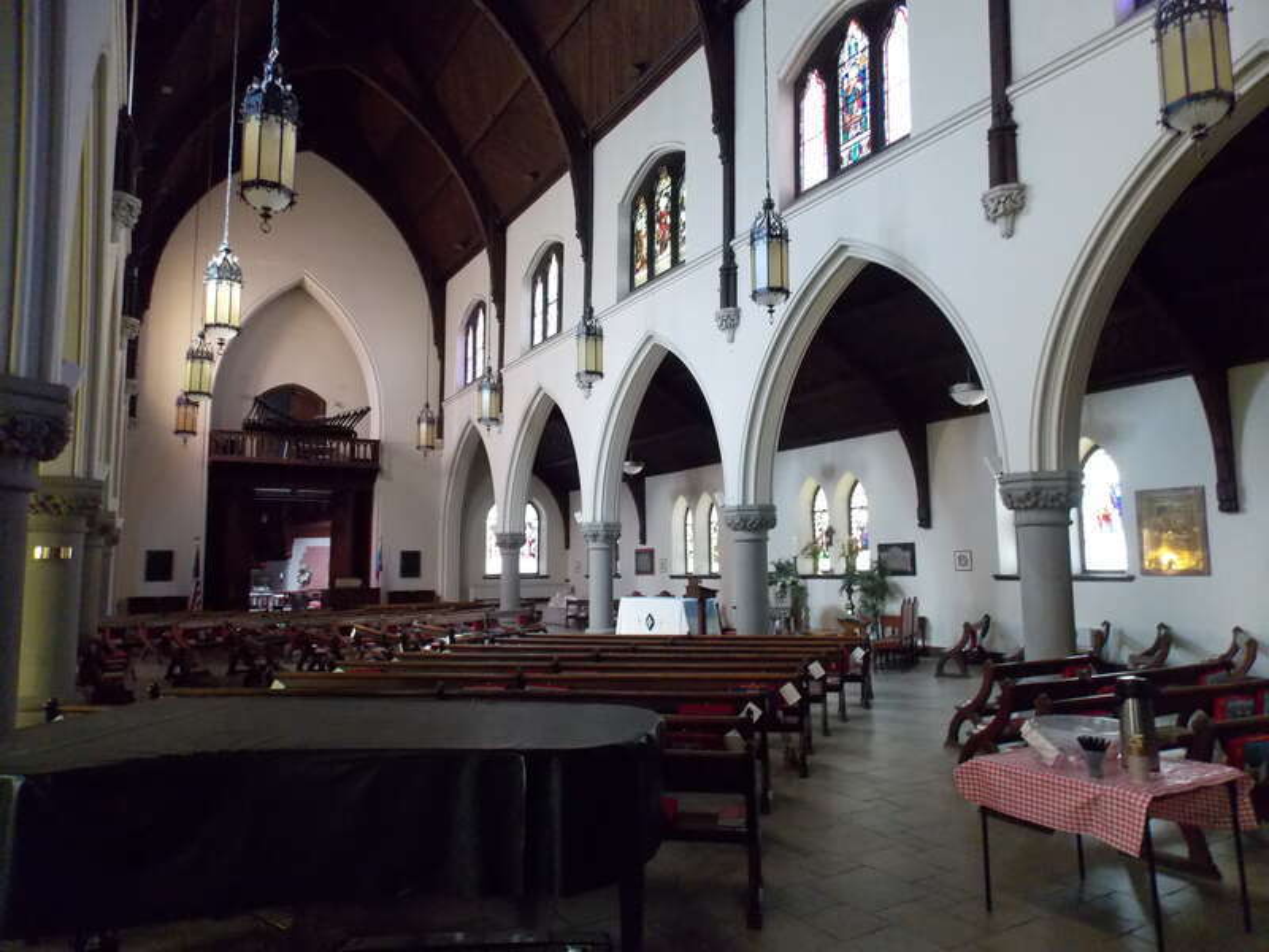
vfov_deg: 58.9
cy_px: 476
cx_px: 634
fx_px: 843
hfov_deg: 73.9
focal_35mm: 23
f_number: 3.1
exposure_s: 1/5
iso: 400
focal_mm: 4
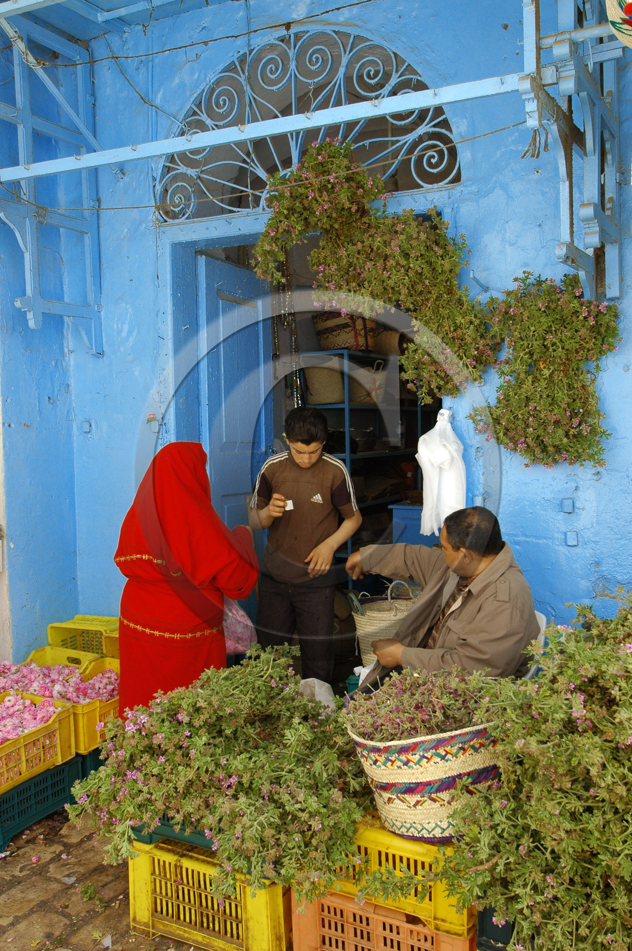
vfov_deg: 57.3
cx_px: 316
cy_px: 476
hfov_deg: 39.9
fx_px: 870
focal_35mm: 33
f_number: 5.6
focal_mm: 22
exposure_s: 1/125
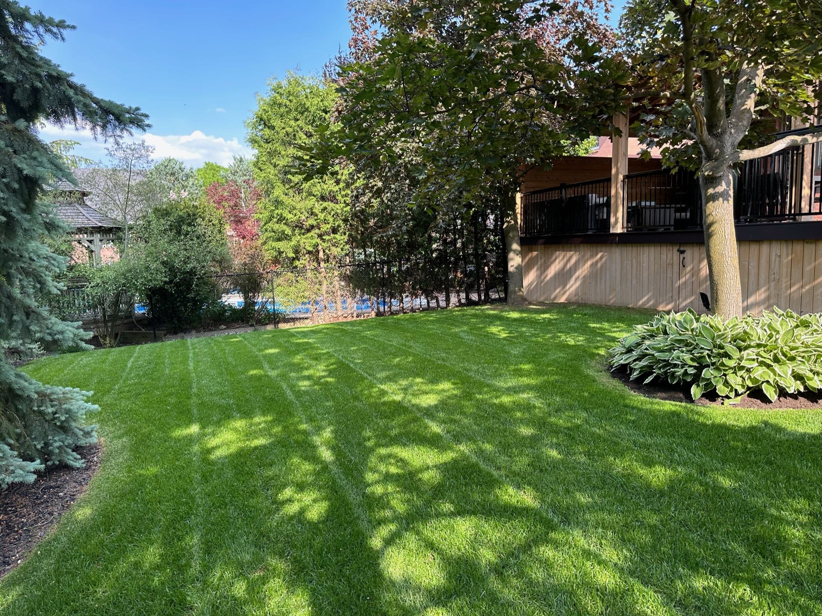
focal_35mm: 24
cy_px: 308
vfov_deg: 56.8
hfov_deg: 71.6
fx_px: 570
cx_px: 411
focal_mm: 6.86
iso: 80
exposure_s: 1/484
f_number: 1.78
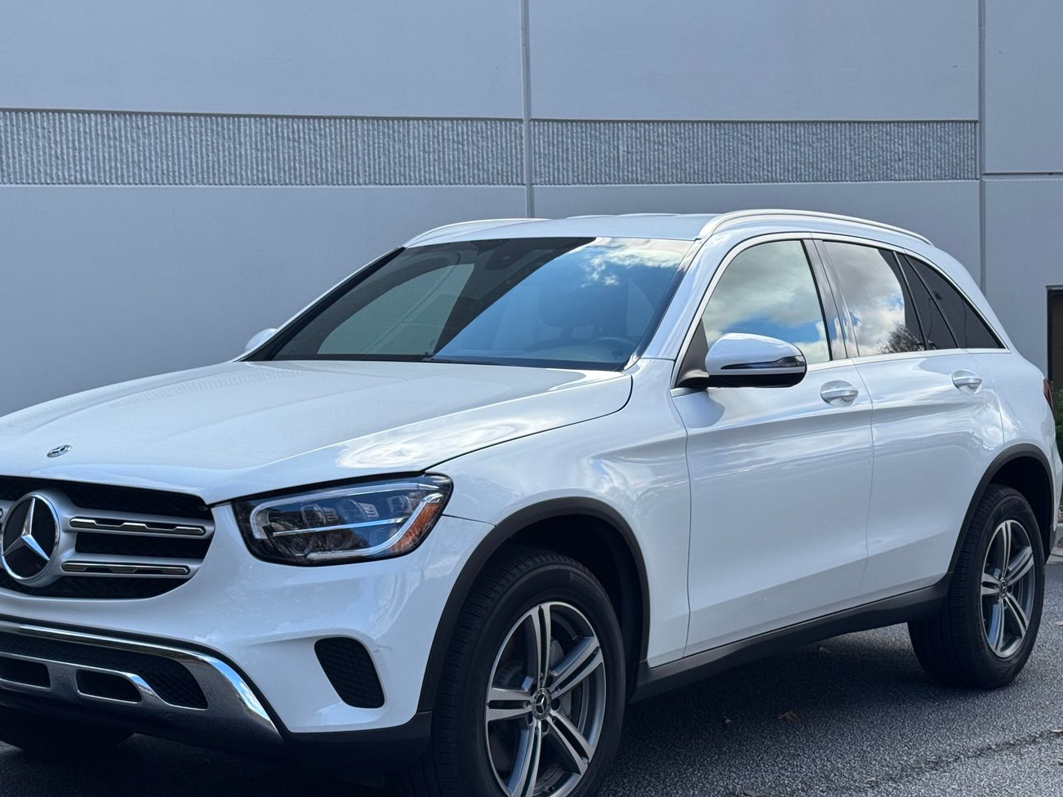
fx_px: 1811
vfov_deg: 24.8
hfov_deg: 32.7
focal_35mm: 59
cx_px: 460
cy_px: 445
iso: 64
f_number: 1.78
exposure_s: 1/1597
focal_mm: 6.76
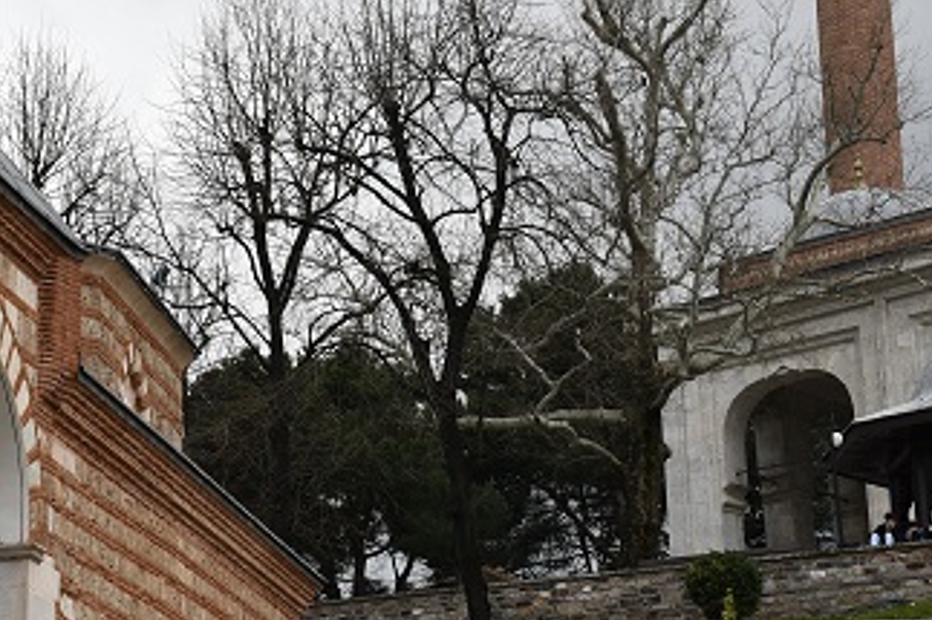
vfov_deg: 12.9
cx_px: 441
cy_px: 231
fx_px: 2743
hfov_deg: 19.3
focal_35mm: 106
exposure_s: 1/250
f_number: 8
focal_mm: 38
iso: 160
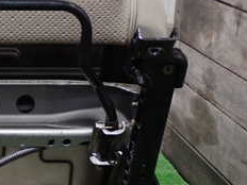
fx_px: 813
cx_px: -53
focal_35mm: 114
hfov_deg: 16.5
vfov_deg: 12.9
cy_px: 152
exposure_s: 1/13
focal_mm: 7.84
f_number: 2.9
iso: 800
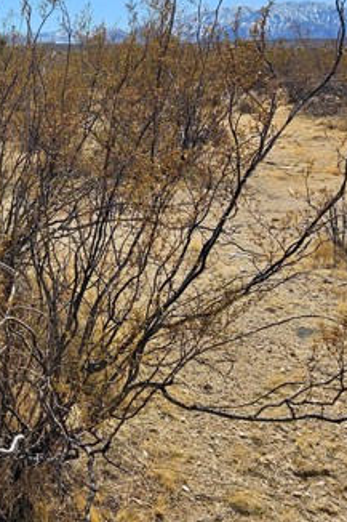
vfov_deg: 41.1
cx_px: -98
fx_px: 680
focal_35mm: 47
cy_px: 151
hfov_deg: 25.0
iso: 10
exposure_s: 1/1126
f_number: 1.7
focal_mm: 6.3
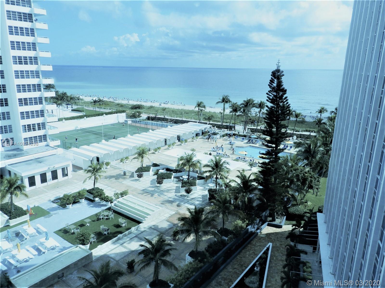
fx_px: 278
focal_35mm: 25
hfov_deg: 69.4
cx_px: 192
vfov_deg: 54.9
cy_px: 144
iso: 160
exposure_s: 1/800
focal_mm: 4.5
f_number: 4
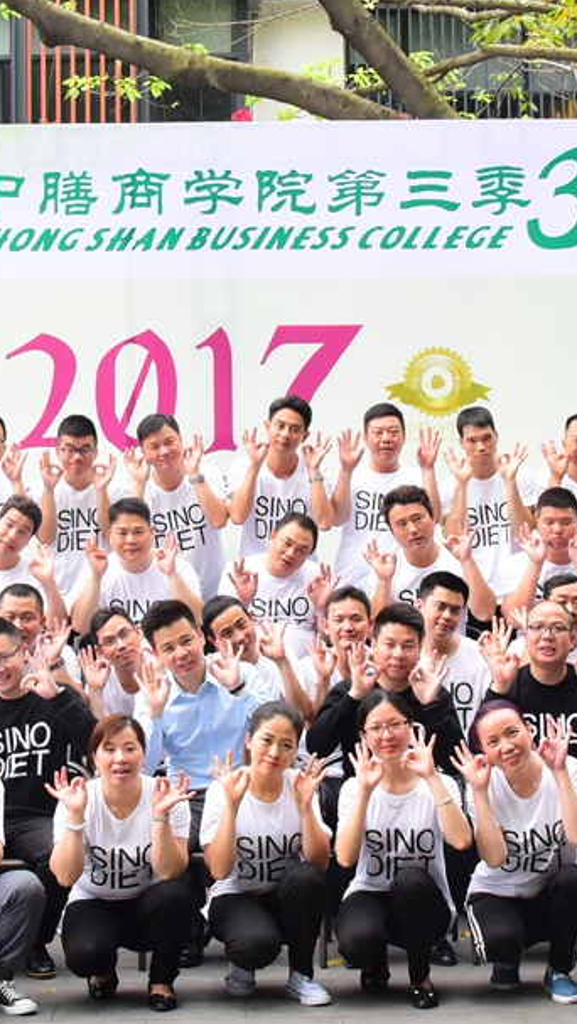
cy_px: 367
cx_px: 268
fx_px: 2391
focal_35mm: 88
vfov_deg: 24.1
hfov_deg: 13.8
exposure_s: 1/160
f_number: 9
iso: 2500
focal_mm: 34
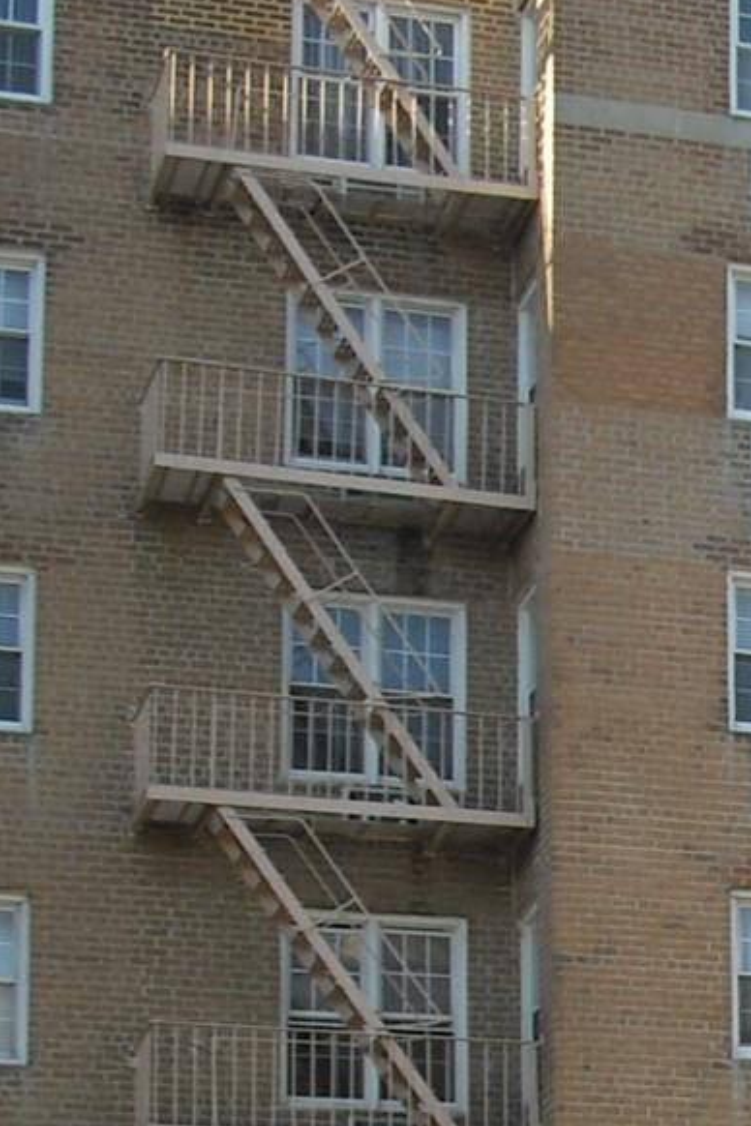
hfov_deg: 9.2
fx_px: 4349
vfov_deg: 14.4
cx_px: 1512
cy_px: 1254
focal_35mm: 139
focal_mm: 6.2
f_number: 5.6
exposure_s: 1/100
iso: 64
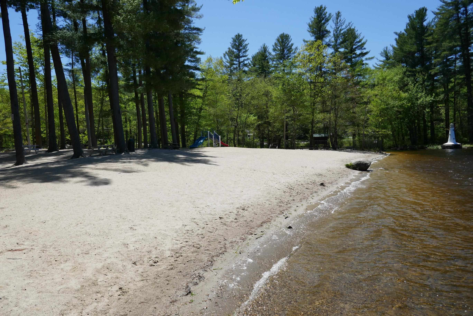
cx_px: 236
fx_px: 328
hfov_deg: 71.5
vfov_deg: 51.3
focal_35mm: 25
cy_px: 158
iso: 125
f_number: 4.5
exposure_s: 1/1000
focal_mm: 9.1
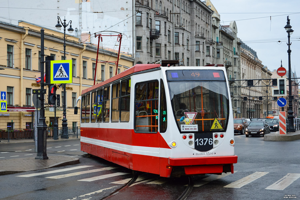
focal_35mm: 51
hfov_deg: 38.9
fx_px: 425
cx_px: 150
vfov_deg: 26.5
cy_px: 100
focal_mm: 34
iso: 400
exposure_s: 1/640
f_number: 5
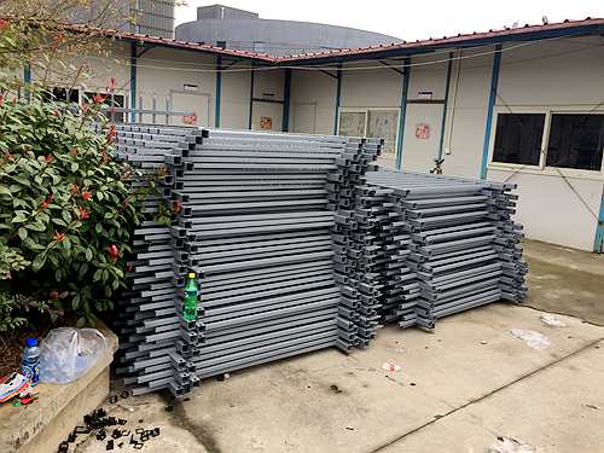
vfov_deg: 48.2
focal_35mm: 29
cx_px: 302
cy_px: 226
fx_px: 506
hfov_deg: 61.7
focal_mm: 4.15
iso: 32
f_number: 2.2
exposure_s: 1/408
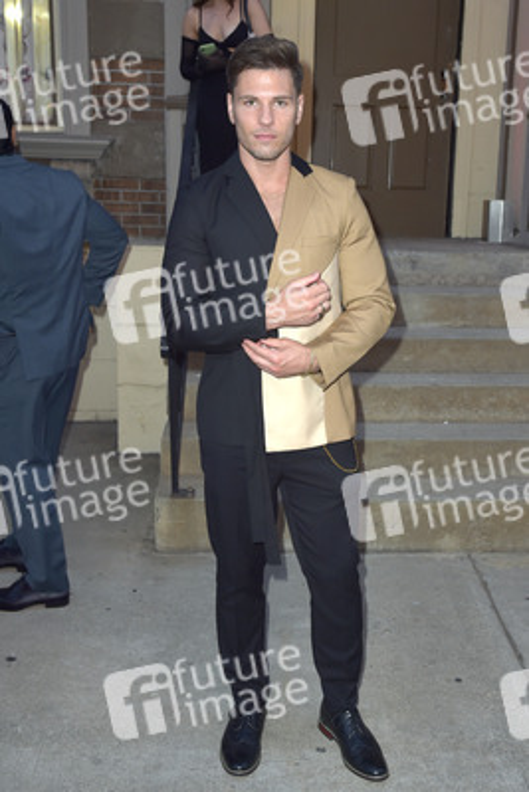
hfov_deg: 38.9
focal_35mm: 34
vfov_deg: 55.8
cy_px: 396
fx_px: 749
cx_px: 264
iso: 400
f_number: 6.3
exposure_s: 1/250
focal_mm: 34
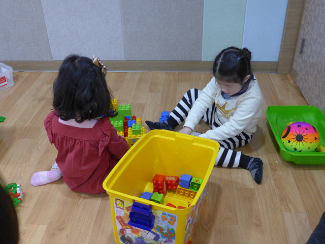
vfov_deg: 38.7
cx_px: 162
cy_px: 122
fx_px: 347
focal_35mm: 37
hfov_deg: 50.1
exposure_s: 1/320
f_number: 1.7
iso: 640
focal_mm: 7.3
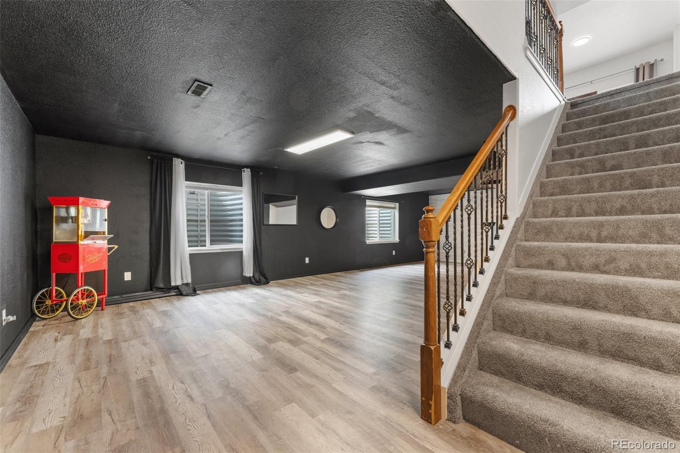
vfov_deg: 81.2
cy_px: 226
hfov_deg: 104.3
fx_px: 264
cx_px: 340
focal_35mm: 14
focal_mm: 14
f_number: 9
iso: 400
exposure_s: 1/1.25
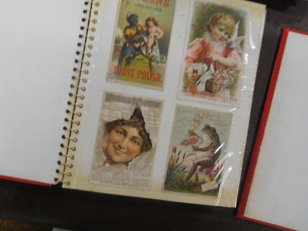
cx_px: 154
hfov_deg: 69.4
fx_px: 222
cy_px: 116
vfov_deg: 54.9
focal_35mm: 25
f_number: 3.4
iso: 400
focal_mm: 4.5
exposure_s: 1/13
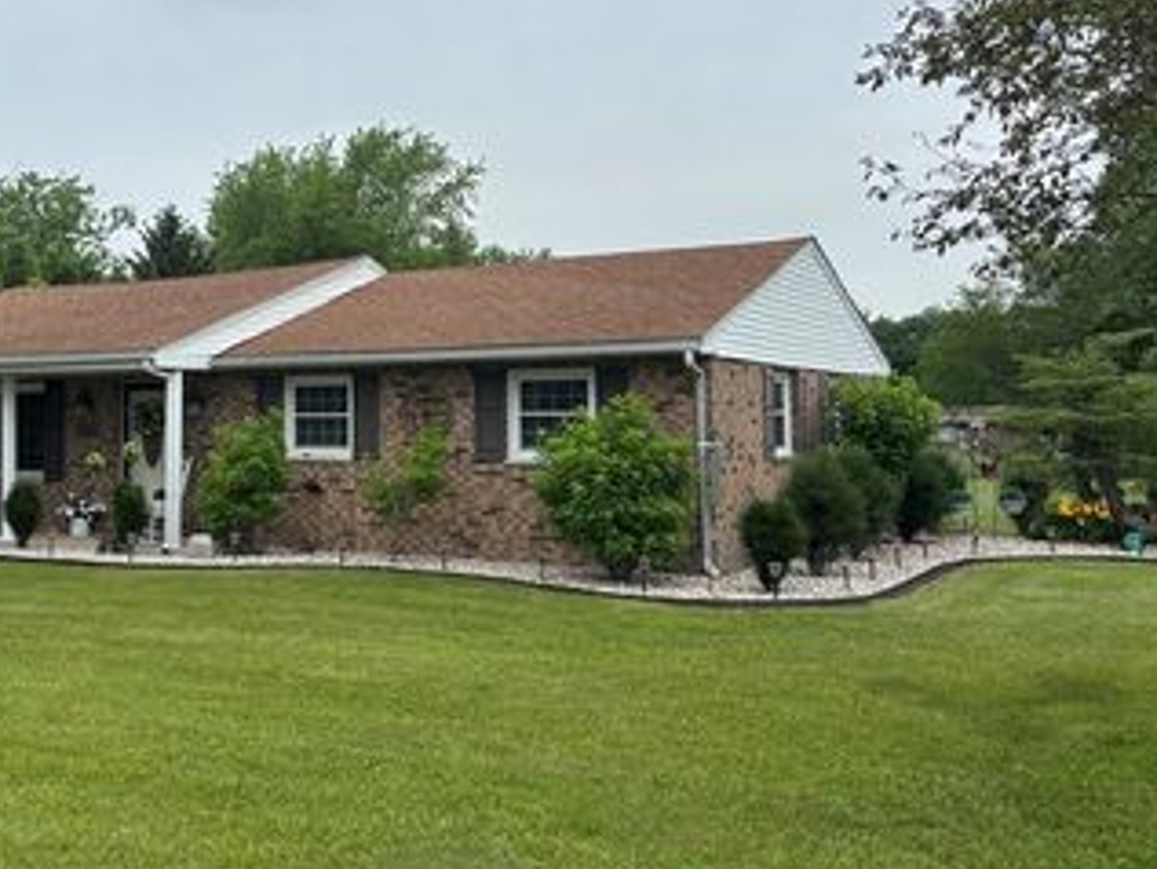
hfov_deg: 44.1
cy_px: 349
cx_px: 277
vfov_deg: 35.0
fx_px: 1371
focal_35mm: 41
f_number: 1.6
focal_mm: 5.96
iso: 50
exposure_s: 1/2710
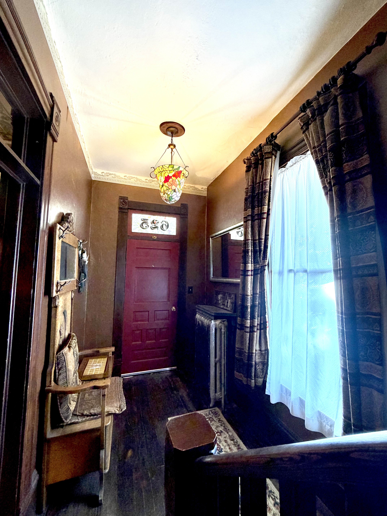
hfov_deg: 85.7
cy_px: 258
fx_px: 209
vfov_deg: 102.1
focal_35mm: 14
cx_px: 194
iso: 320
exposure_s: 1/72
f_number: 2.2
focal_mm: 2.22
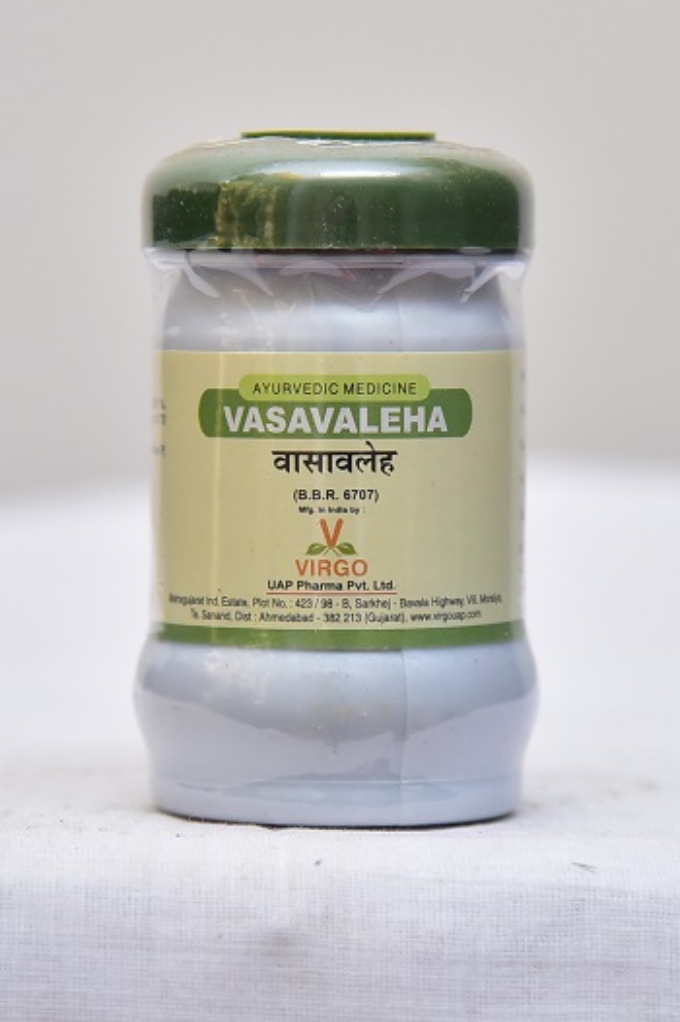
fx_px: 2837
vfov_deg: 20.4
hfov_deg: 13.7
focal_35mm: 100
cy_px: 511
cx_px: 340
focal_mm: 100
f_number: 4.5
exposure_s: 1/125
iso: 1600
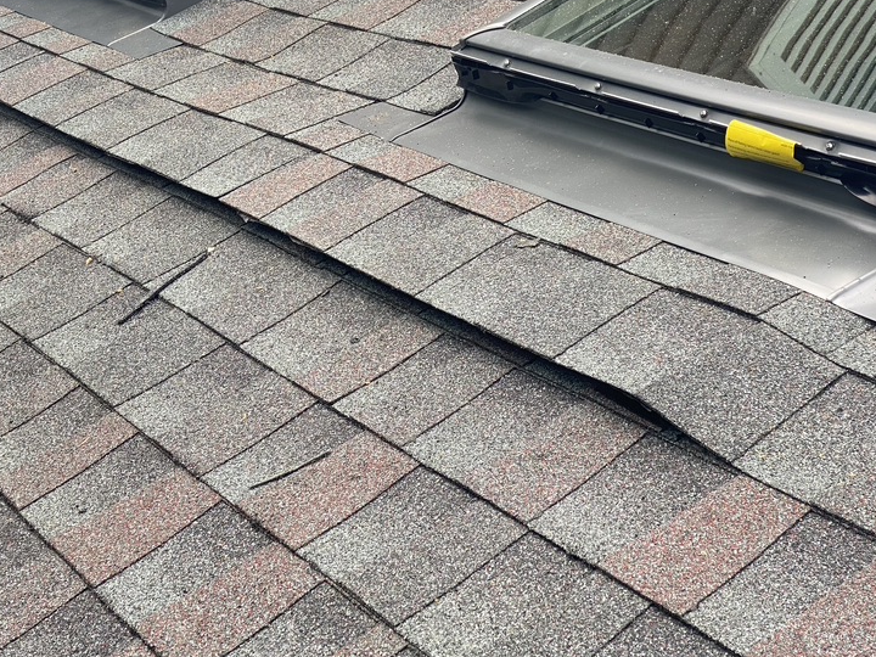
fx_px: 1873
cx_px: 397
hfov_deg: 26.3
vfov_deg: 19.8
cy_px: 215
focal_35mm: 74
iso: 20
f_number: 2
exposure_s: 1/164
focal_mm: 6
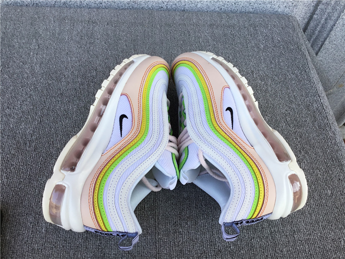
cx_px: 172
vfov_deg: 45.4
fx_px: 309
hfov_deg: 58.4
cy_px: 130
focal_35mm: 31
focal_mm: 3.3
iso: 25
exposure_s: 1/218
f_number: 2.4
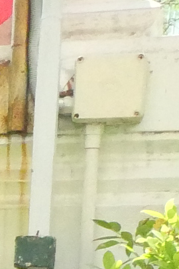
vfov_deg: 8.7
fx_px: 1641
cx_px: -684
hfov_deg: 5.1
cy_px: 576
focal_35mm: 220
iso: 6400
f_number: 9
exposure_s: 1/1600
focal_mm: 12
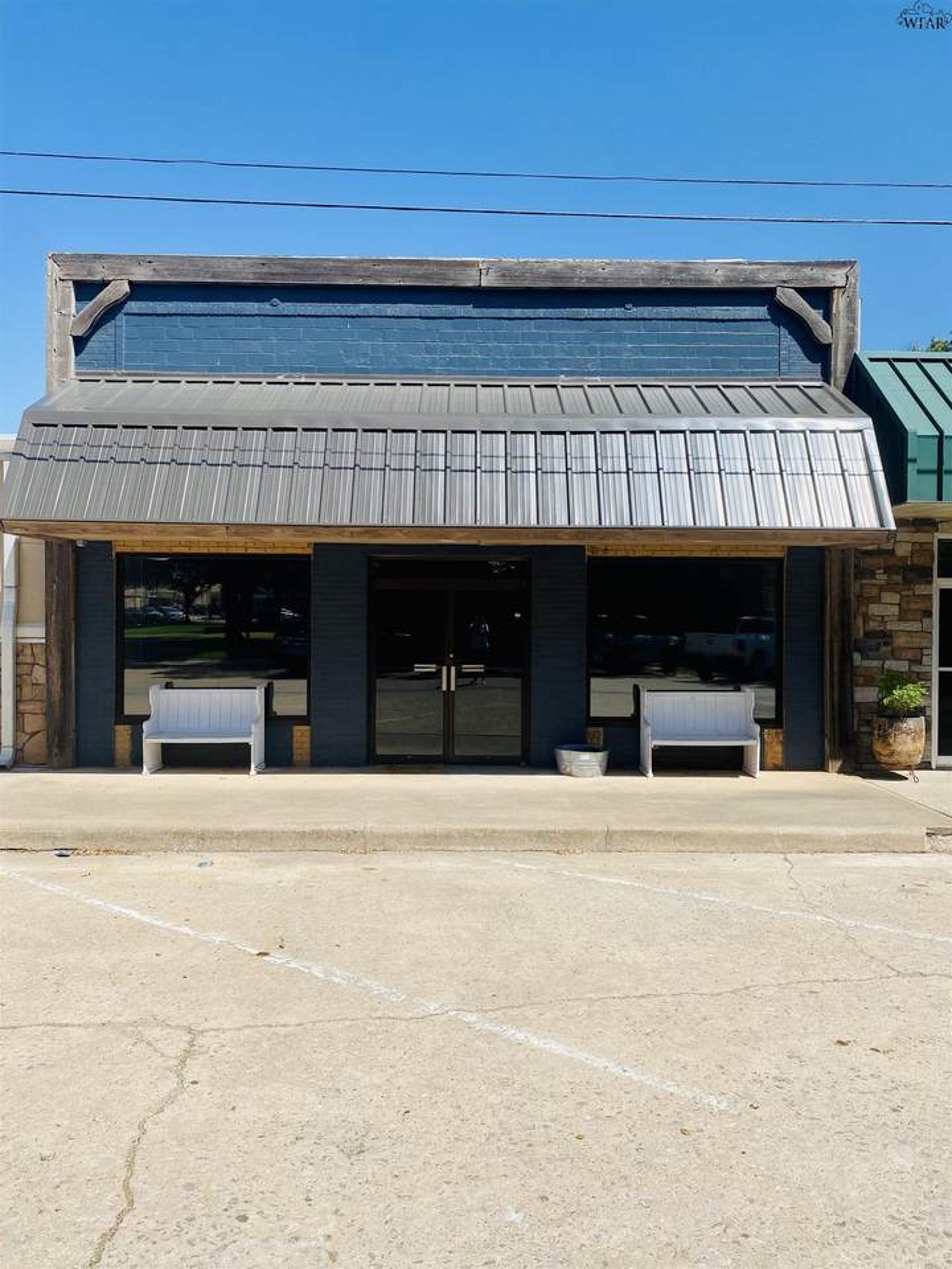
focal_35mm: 26
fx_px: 953
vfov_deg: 67.3
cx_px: 476
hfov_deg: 53.1
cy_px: 634
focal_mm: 4.25
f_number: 1.8
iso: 32
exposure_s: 1/3125
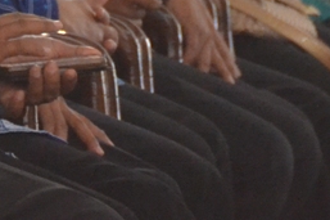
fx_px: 8329
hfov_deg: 2.3
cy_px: -133
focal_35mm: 909
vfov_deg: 1.5
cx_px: -227
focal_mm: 135
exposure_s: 1/60
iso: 3200
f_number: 5.6
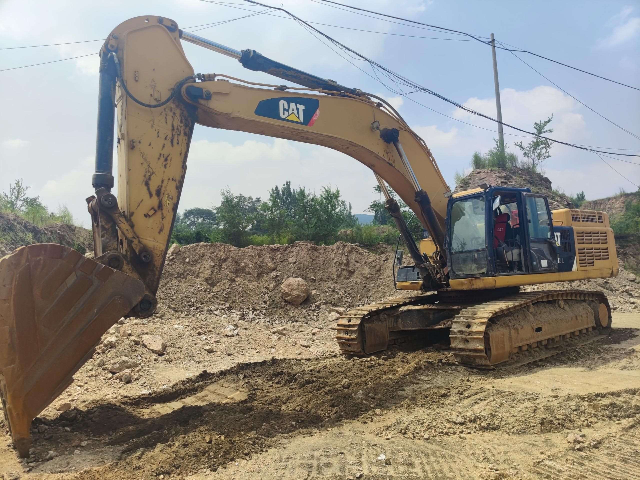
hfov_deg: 67.3
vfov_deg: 53.1
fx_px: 481
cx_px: 320
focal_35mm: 26
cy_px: 240
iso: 50
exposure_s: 1/2000
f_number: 1.6
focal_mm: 5.58
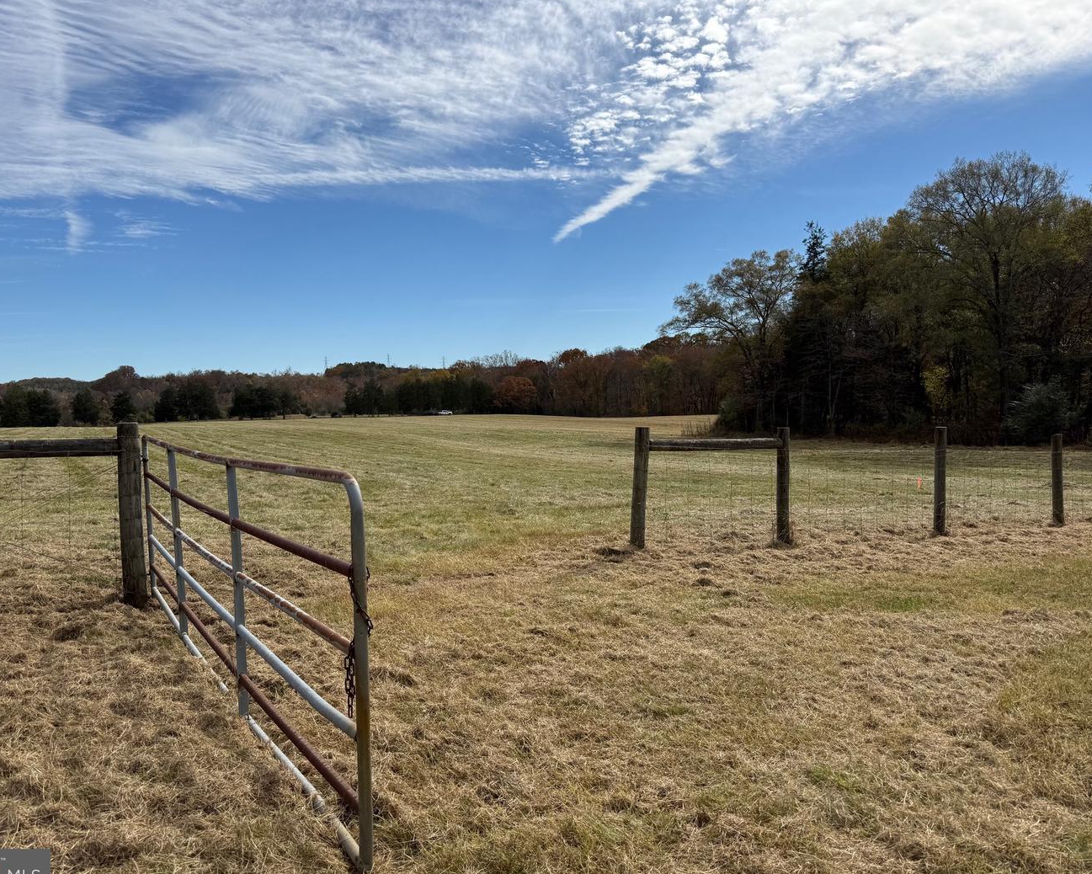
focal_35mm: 26
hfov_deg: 65.9
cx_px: 509
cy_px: 443
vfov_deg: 54.9
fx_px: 840
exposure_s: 1/6711
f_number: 1.78
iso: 80
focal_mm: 6.76
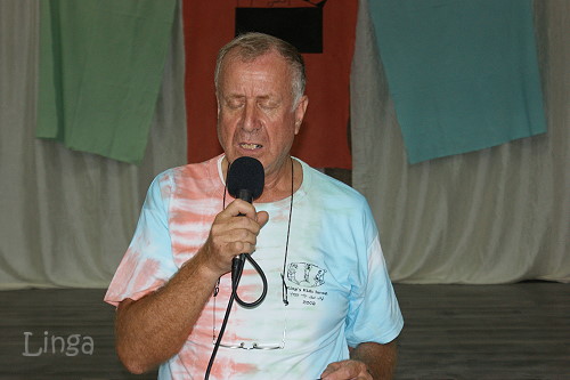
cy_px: 190
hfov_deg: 24.6
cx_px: 285
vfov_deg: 16.5
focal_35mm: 82
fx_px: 1306
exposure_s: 1/80
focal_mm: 55
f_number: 5.6
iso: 400
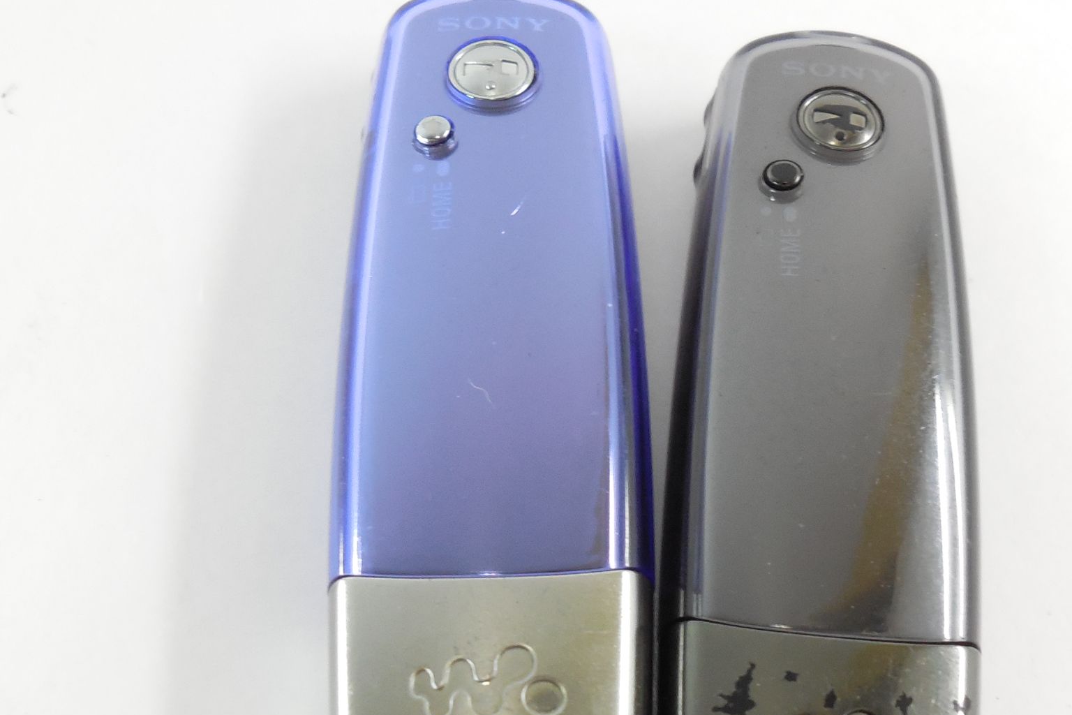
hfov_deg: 48.0
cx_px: 670
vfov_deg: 33.3
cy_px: 438
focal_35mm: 40
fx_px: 1191
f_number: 3.5
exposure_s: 1/30
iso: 320
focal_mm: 4.6
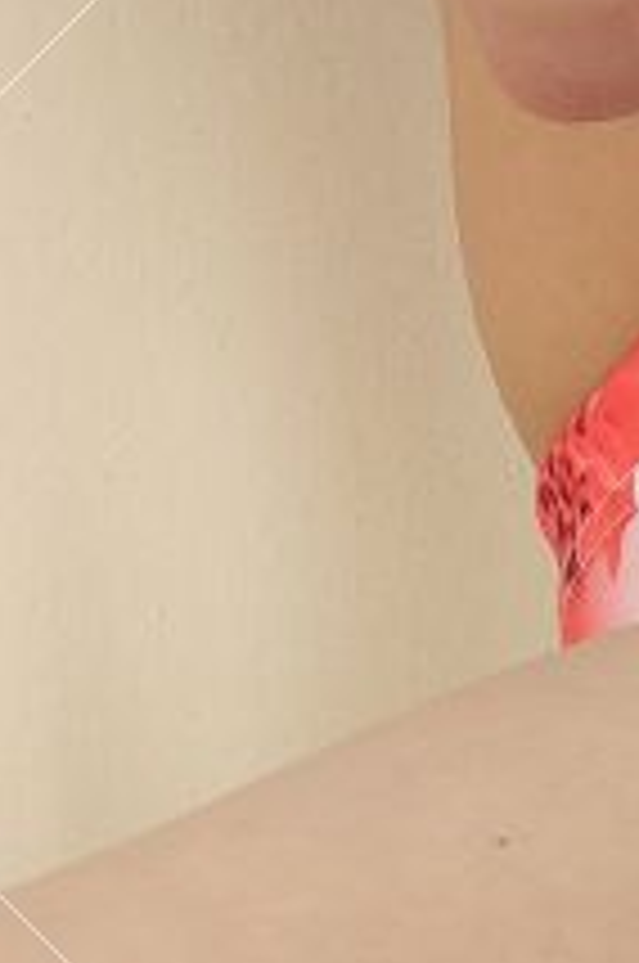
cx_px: 1078
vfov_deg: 4.0
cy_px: -360
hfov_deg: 2.6
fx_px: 13809
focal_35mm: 517
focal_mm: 85
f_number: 13
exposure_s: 1/200
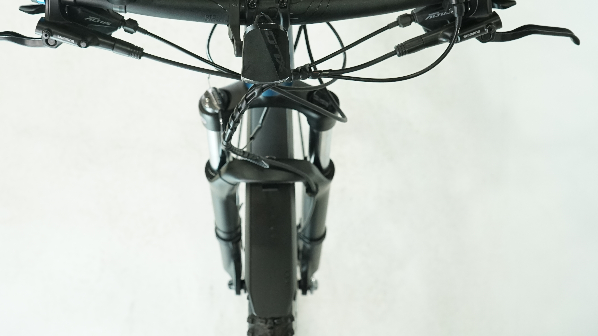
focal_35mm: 49
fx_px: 777
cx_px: 268
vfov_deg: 24.2
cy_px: 87
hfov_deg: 42.0
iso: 1600
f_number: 5.6
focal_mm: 33
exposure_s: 1/200
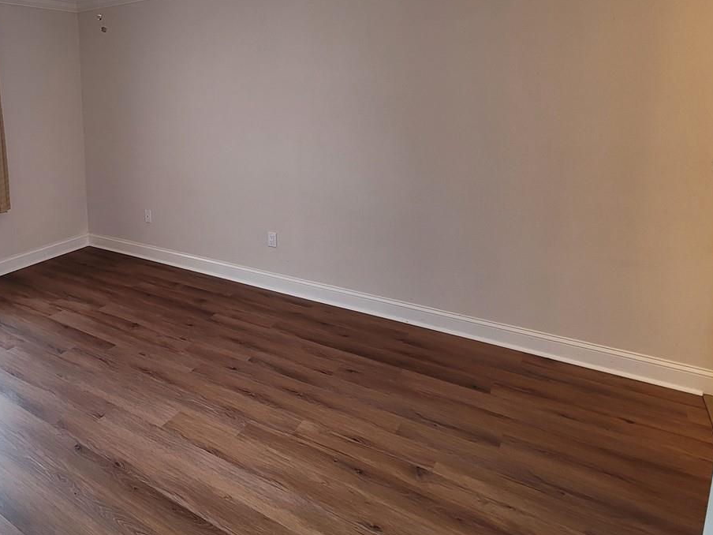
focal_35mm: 23
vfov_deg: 57.2
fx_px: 474
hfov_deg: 67.9
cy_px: 165
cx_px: 156
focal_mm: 2.2
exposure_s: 1/60
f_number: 2.2
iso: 100
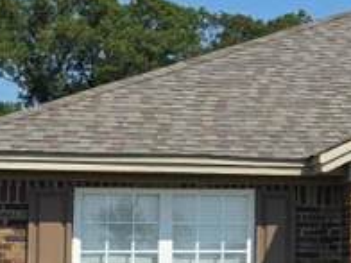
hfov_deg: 11.8
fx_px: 1521
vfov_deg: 9.9
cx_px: 688
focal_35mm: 150
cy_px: 157
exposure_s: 1/7333
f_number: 1.7
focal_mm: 6.3
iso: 80
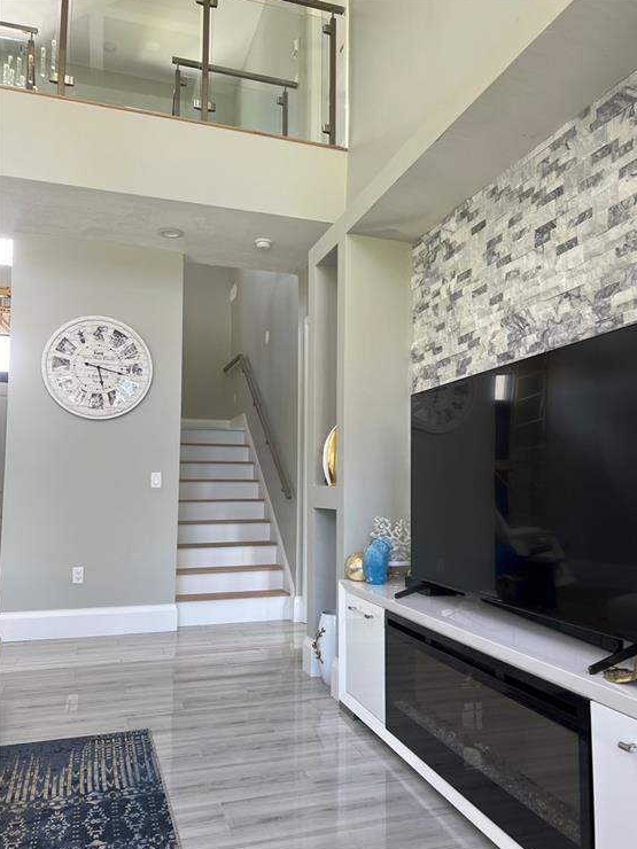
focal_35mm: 27
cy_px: 434
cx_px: 326
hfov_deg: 51.3
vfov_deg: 65.3
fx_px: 662
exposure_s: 1/121
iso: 80
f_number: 1.5
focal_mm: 5.7
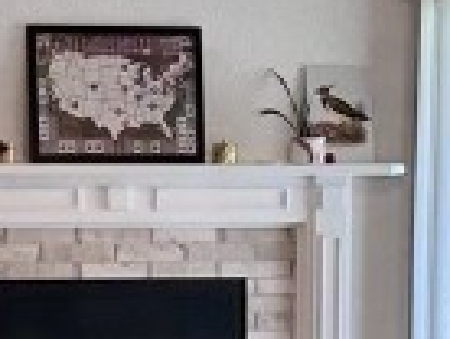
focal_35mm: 178
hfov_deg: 11.0
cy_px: 293
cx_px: 16
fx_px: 2318
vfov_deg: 8.3
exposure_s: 1/120
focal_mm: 6.86
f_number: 1.78
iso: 80
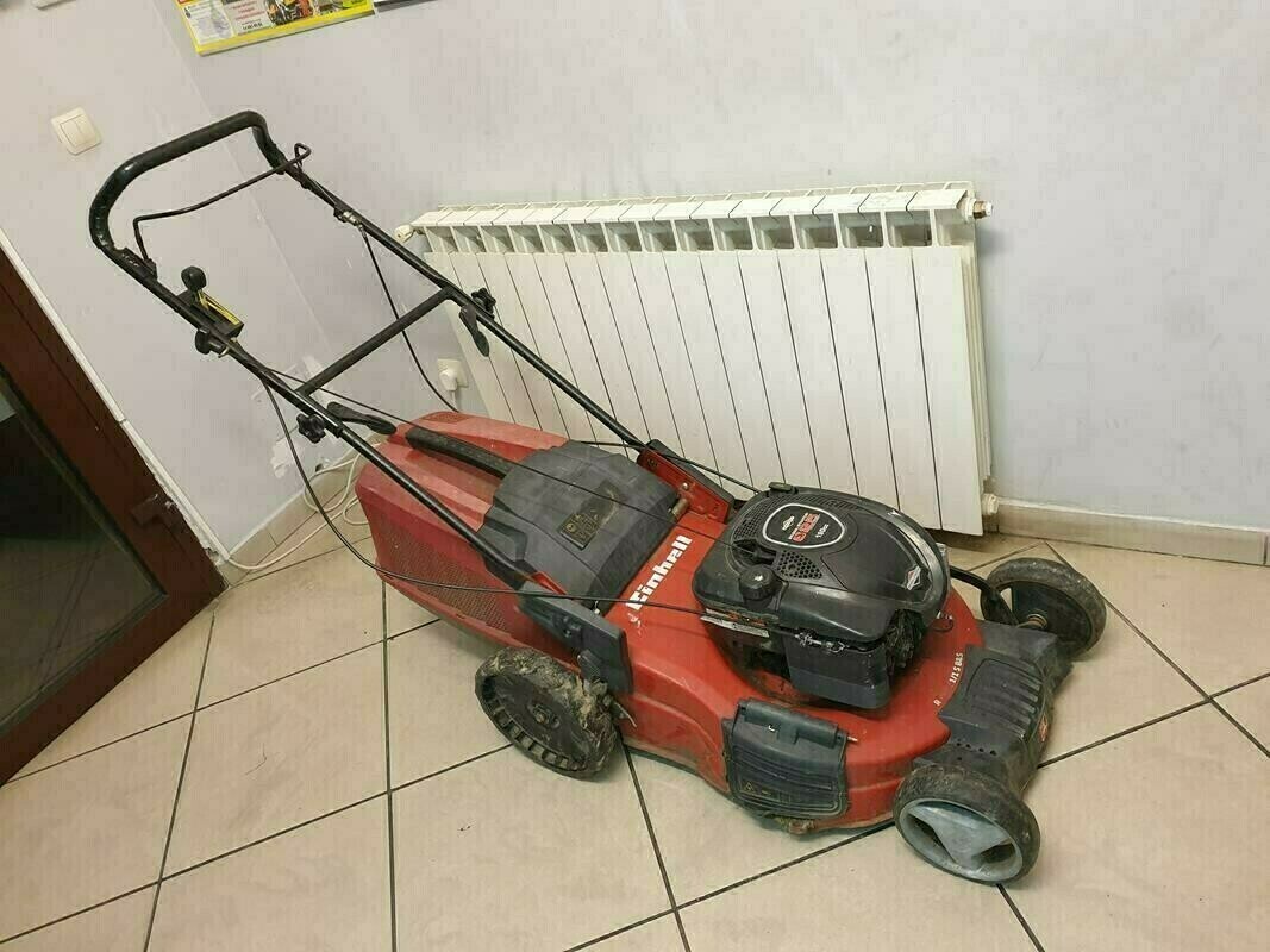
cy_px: 476
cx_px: 635
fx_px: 954
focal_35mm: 26
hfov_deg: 67.3
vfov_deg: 53.1
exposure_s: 1/50
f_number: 1.5
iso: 250
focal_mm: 4.3
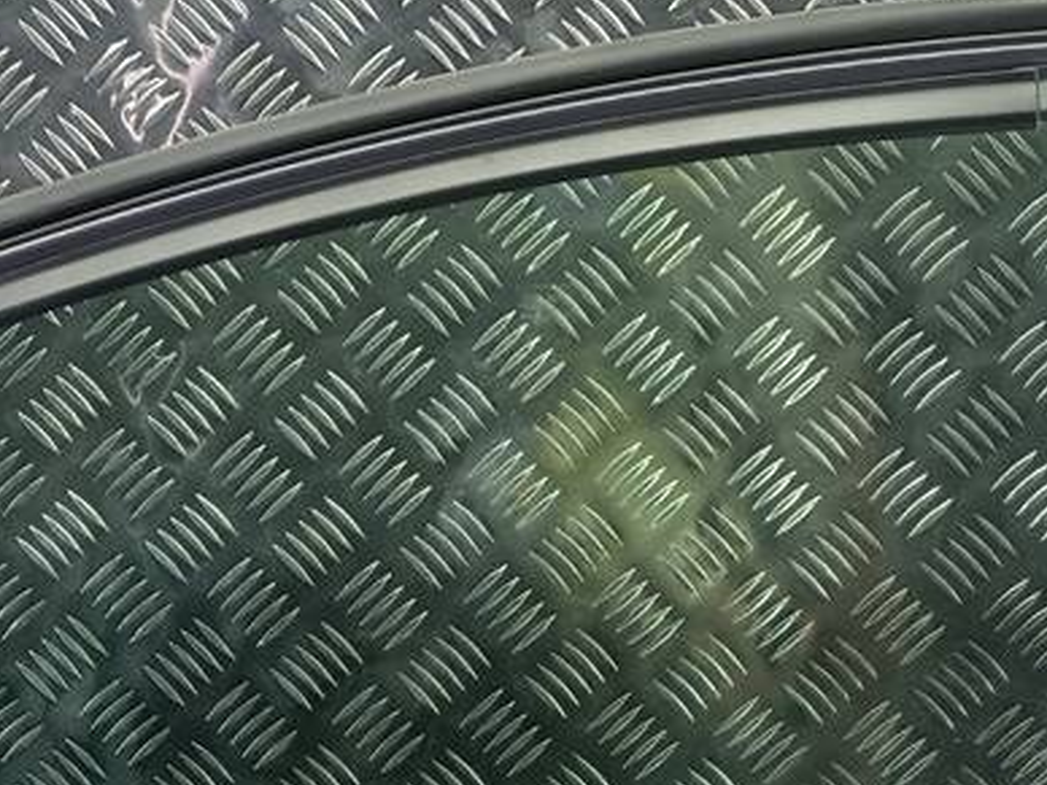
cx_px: 429
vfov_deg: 21.9
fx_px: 1996
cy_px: 672
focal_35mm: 66
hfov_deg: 29.3
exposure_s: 1/50
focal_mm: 4.6
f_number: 1.8
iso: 80
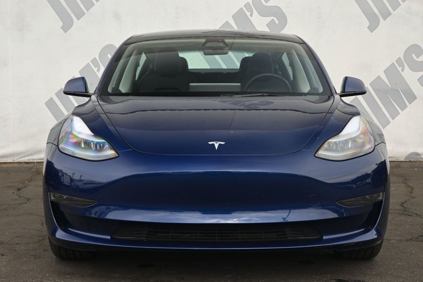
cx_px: 212
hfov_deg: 34.2
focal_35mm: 58
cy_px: 141
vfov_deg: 23.2
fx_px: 687
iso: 220
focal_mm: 39
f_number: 5.6
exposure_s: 1/250
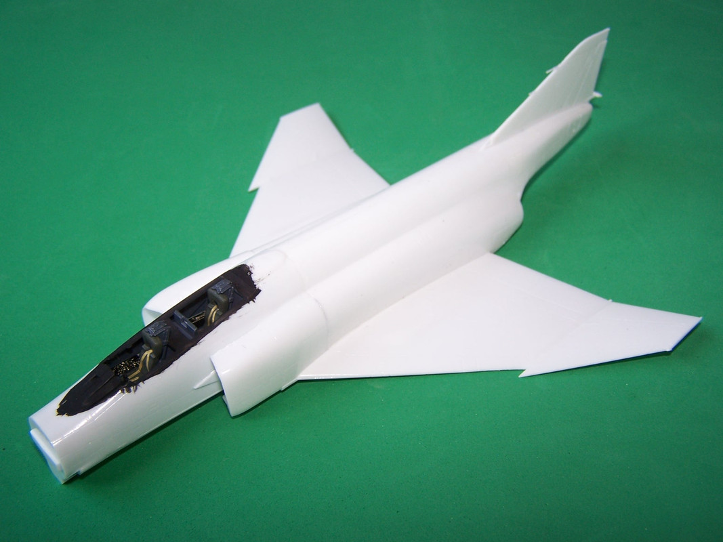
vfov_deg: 37.7
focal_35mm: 38
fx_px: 794
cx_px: 362
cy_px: 271
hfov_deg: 49.0
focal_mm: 6.3
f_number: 2.8
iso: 80
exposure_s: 1/60
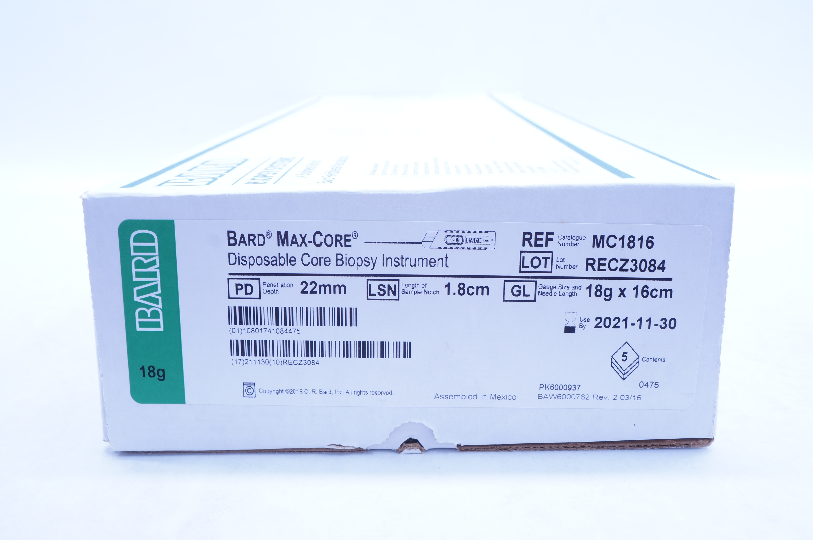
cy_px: 270
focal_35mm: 34
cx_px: 406
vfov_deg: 38.3
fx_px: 778
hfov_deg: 55.2
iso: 400
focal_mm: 23
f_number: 10
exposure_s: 1/13
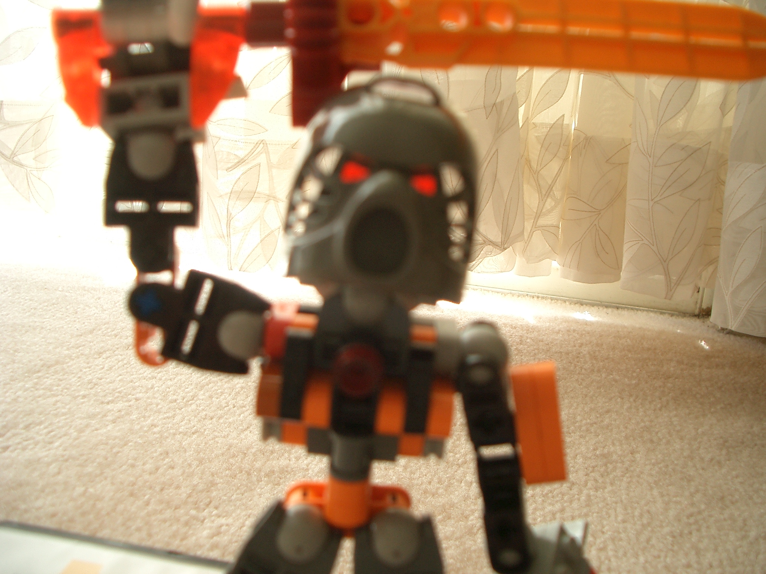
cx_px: 383
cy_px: 287
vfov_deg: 40.7
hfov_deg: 52.6
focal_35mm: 35
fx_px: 774
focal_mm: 5.8
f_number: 2.6
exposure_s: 1/100
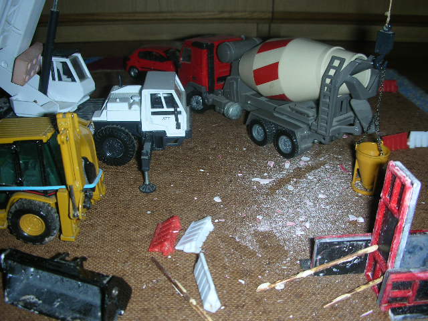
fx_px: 433
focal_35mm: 35
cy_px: 160
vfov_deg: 40.7
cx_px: 214
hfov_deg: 52.6
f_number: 3
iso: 50
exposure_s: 1/60.1
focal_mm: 5.8
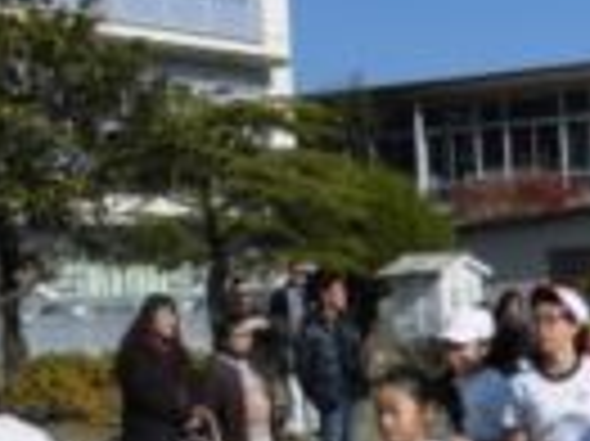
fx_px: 1703
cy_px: 446
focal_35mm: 100
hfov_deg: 18.0
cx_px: 815
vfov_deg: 14.5
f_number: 3.7
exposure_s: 1/800
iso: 100
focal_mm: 5.3
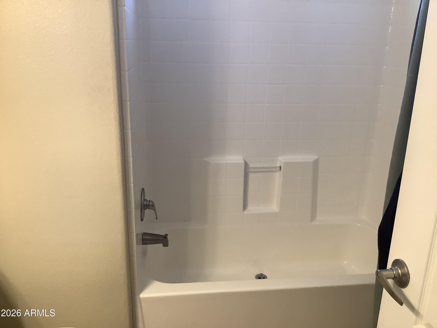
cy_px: 164
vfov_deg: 45.4
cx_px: 218
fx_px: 391
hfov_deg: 58.4
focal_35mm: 31
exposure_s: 1/60
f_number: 2.4
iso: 160
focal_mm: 3.3
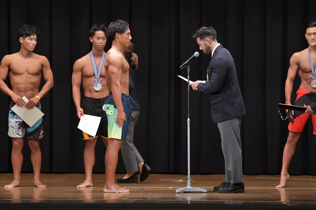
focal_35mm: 202
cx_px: 158
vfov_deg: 6.8
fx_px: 1772
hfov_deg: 10.2
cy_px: 105
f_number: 5.6
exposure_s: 1/400
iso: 6400
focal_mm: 135
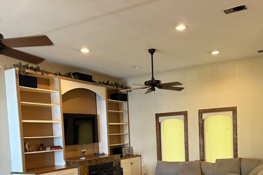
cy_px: 156
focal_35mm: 41
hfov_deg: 47.4
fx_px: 300
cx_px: 129
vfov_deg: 31.2
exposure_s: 1/40
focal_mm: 6.76
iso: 640
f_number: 1.78
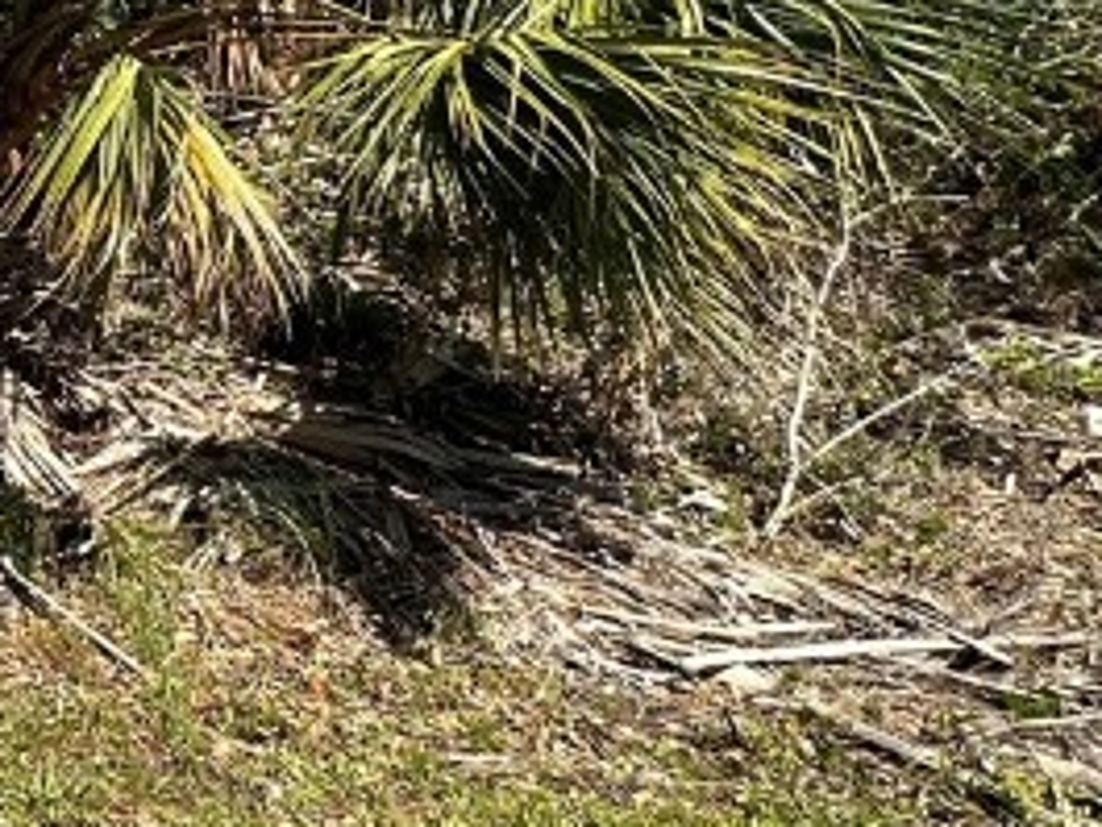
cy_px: -25
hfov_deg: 23.5
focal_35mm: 54
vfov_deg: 25.5
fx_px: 1720
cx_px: -753
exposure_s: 1/1092
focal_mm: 2.22
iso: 40
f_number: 2.2
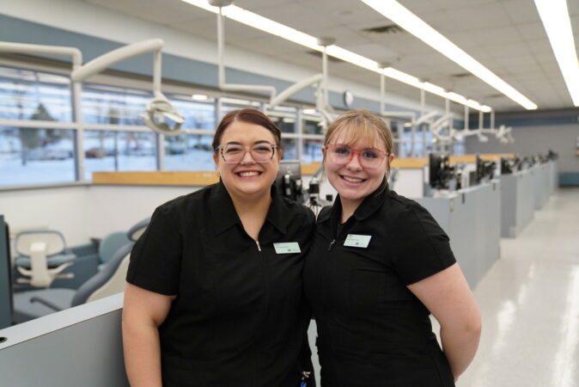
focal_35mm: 34
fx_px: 547
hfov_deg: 55.8
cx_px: 290
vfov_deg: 38.9
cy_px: 194
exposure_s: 1/640
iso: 2000
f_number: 2.8
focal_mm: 34
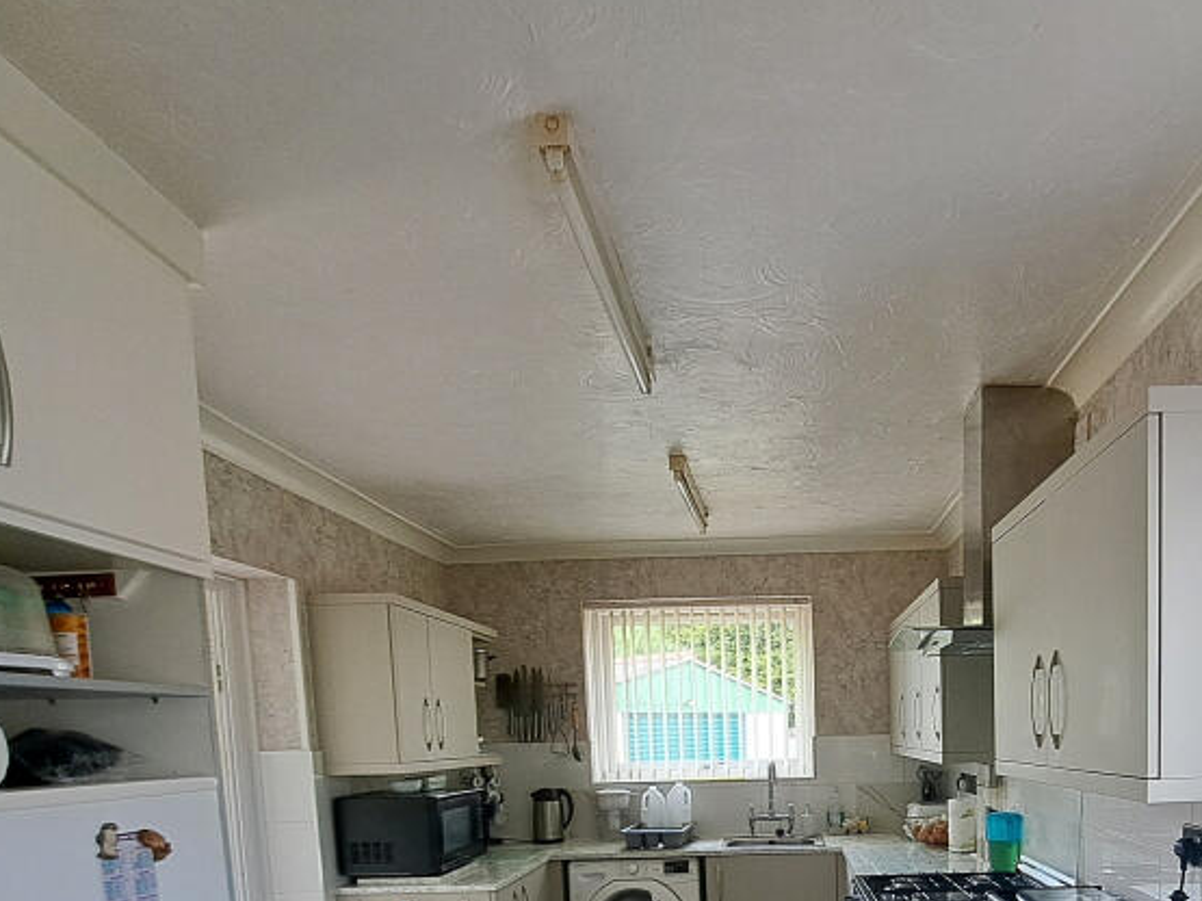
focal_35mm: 24
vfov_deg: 50.1
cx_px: 786
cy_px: 821
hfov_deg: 69.9
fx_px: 833
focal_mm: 1.74
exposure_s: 1/100
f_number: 2.2
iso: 50
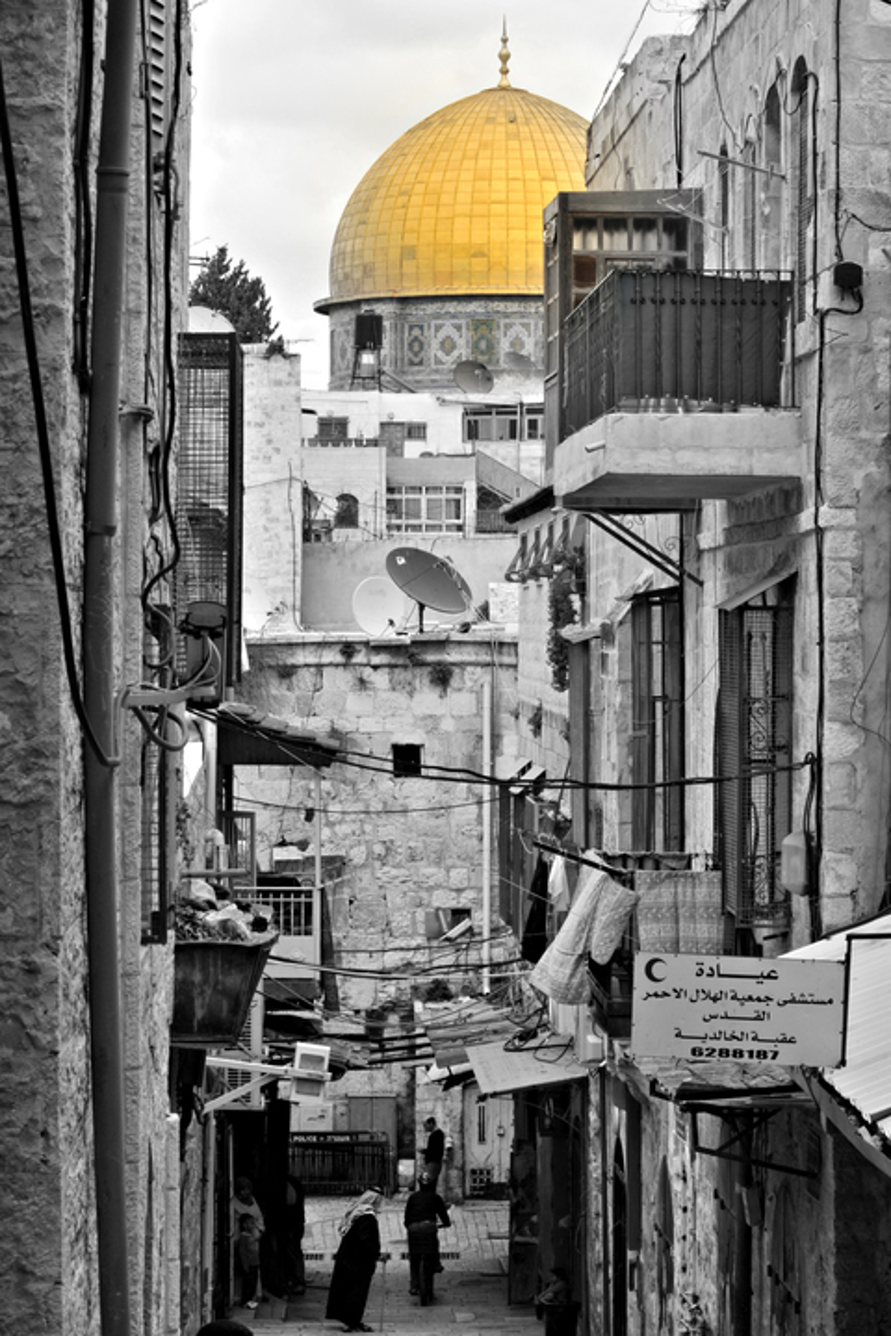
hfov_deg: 13.0
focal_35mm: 105
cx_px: 446
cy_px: 668
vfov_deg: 19.5
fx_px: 3898
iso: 250
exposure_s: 1/80
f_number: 22
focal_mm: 70
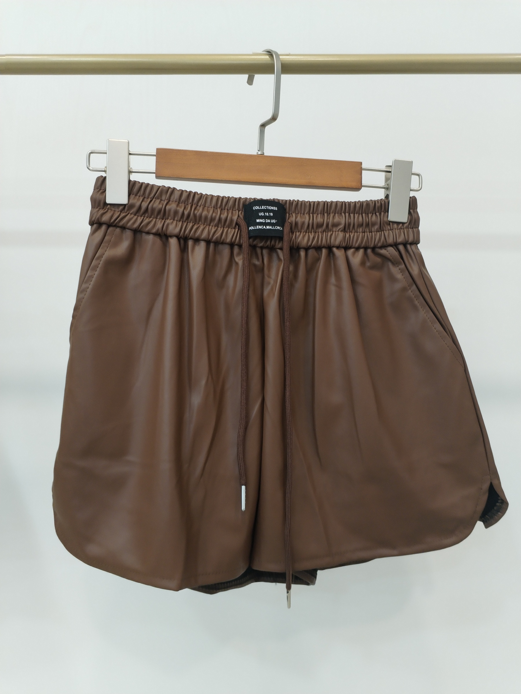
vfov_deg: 61.7
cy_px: 347
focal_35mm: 29
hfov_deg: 48.2
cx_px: 260
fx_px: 582
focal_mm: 4.75
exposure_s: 1/40
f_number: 1.8
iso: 348
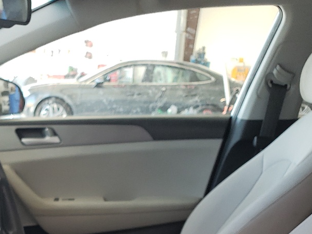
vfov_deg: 19.5
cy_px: 309
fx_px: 622
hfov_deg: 27.6
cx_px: 65
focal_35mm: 69
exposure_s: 1/120
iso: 83
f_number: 1.5
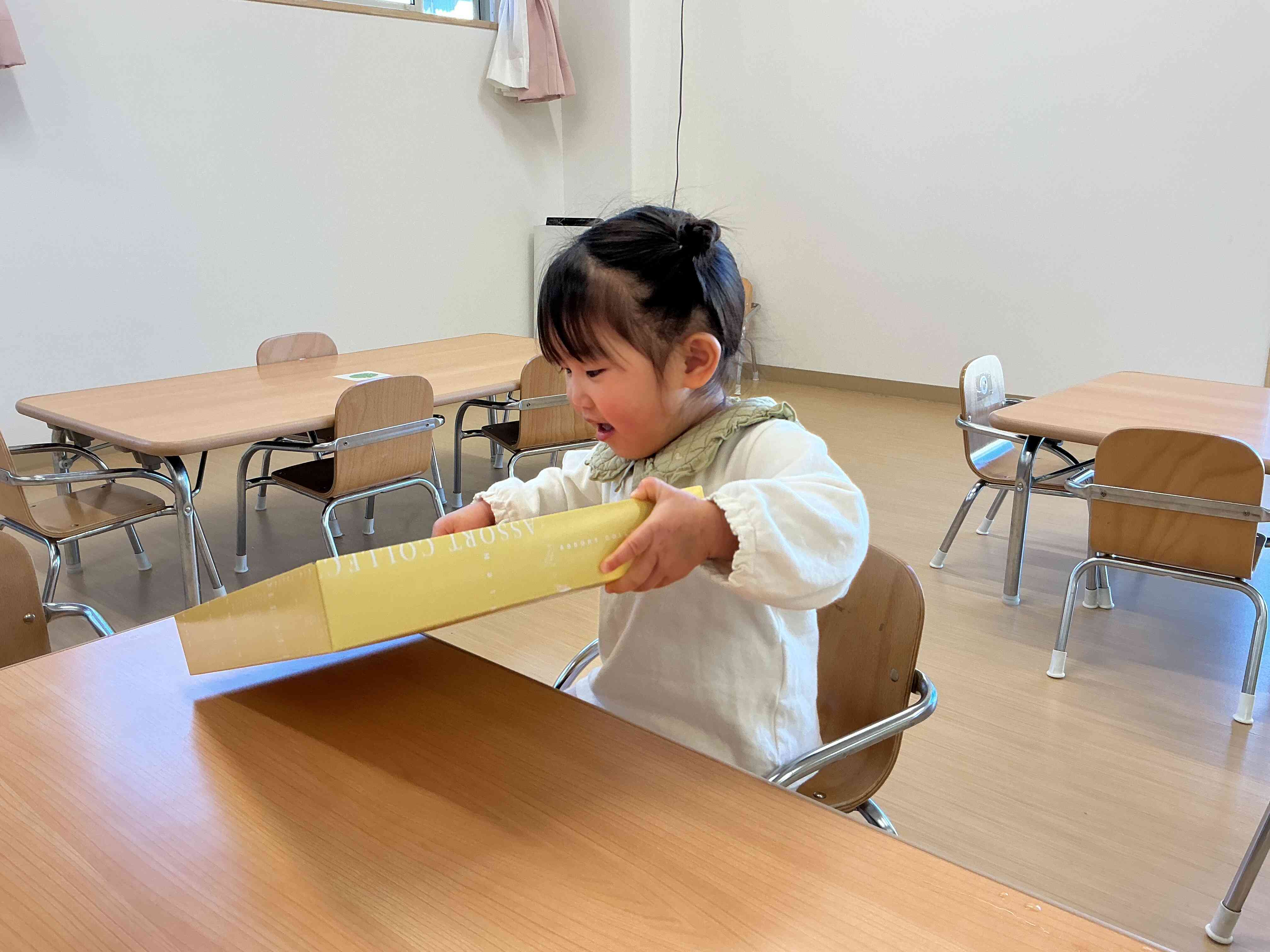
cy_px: 476
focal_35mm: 29
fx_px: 1064
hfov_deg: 61.7
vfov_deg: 48.2
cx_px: 635
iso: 32
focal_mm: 3
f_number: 1.8
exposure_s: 1/120
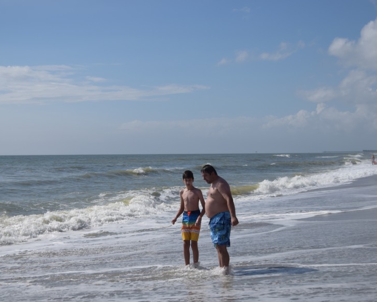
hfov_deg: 28.3
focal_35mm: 67
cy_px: 165
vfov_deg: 22.8
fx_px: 748
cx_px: 162
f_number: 4.5
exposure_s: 1/4000
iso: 180
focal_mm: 34
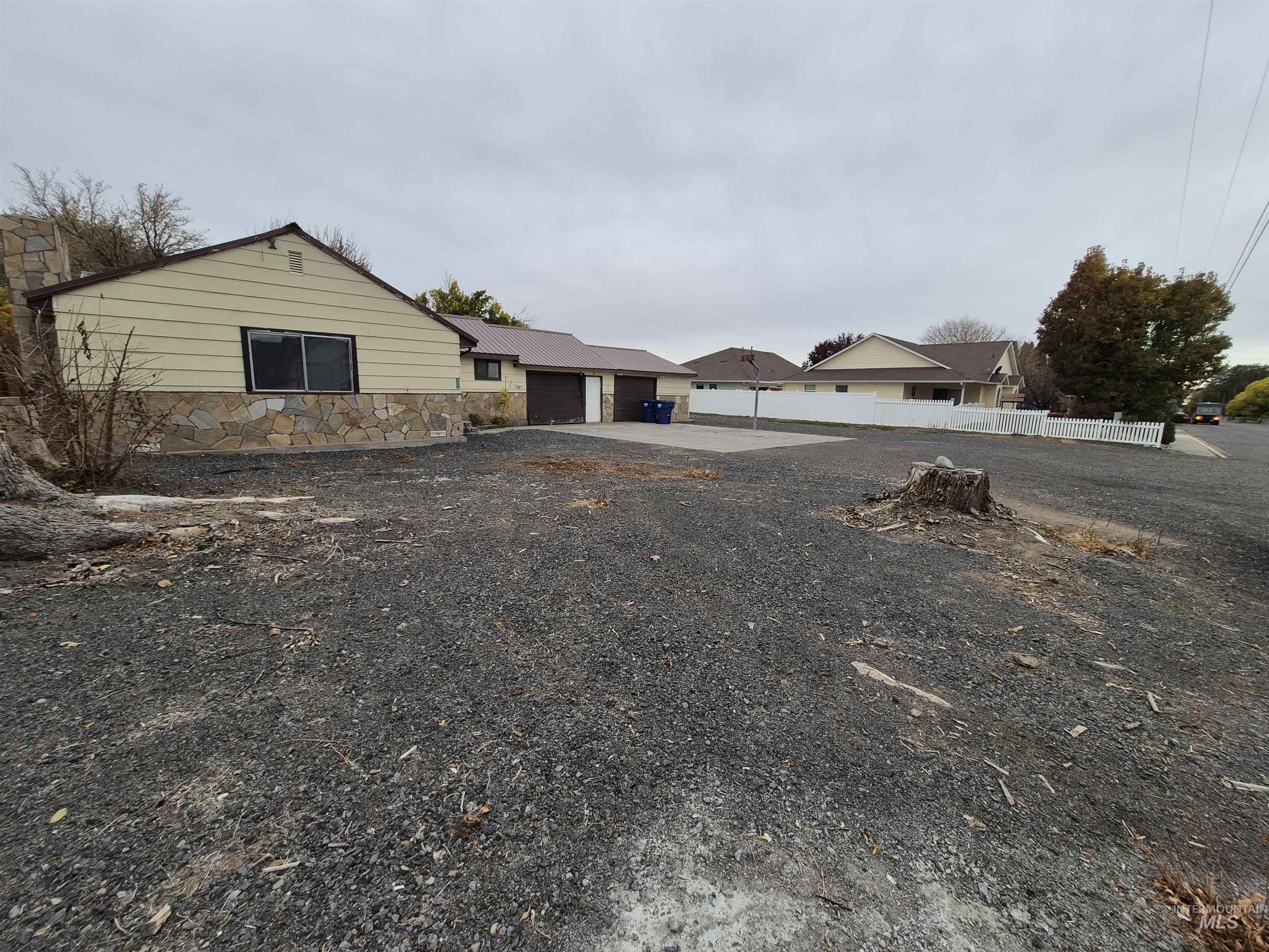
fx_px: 477
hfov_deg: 106.2
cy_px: 476
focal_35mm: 13
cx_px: 634
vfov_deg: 89.9
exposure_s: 1/120
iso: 50
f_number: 2.2
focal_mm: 1.74
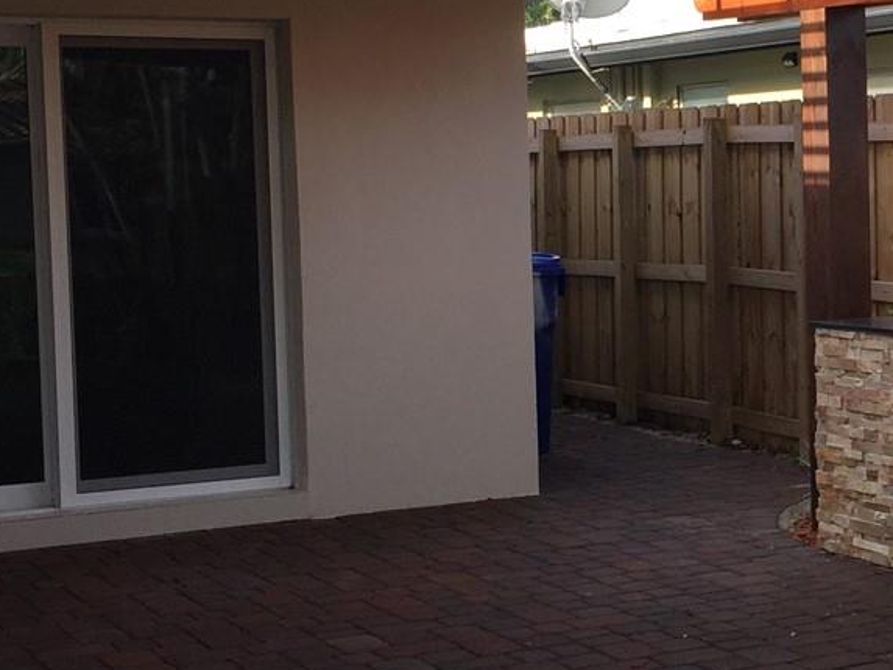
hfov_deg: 23.1
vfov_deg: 18.2
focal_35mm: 81
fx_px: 2090
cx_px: 899
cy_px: 304
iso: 32
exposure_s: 1/444
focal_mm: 4.15
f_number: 2.2
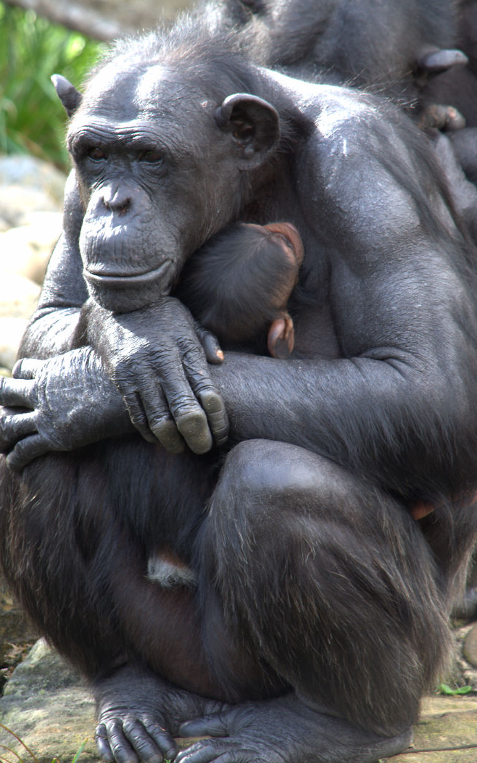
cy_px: 382
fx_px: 9548
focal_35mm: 459
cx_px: 233
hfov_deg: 2.9
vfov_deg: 4.6
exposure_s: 1/30
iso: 450
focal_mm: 300
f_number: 9
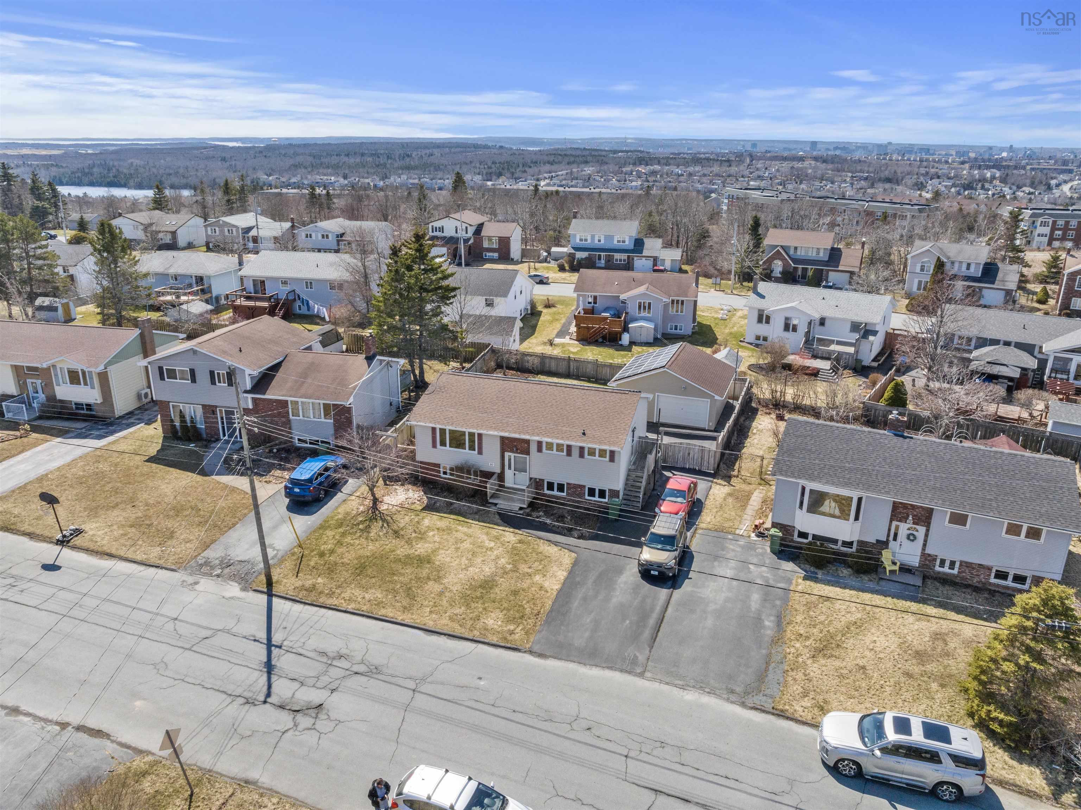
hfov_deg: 71.6
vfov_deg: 56.8
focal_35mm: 24
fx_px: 749
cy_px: 405
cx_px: 540
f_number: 9
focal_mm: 12.29
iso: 400
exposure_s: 1/50
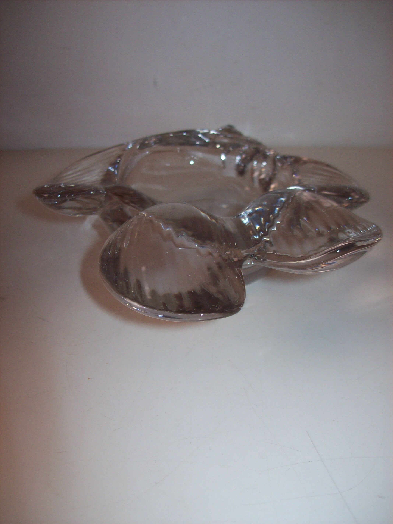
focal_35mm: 36
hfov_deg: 39.6
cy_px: 262
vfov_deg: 51.4
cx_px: 196
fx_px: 545
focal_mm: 6
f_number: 2.7
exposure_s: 1/64
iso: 80
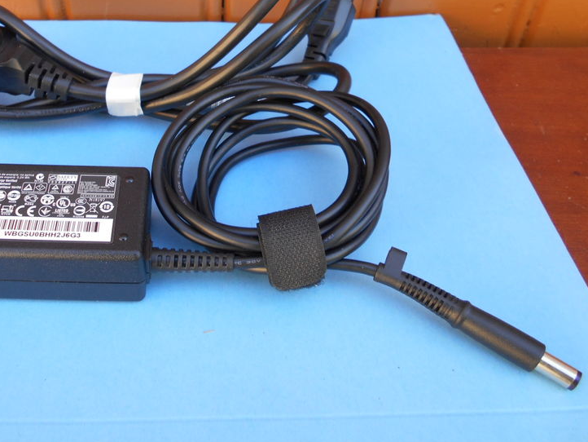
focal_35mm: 36
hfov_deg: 50.4
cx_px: 194
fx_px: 612
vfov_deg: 39.3
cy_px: 151
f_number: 3.2
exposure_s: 1/50
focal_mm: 4.6
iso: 80
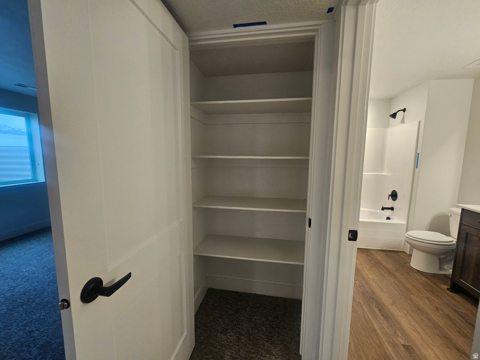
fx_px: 180
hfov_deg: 106.2
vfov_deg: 89.9
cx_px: 240
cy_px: 180
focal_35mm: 13
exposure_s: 1/60
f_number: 2.2
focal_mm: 2.2
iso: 160
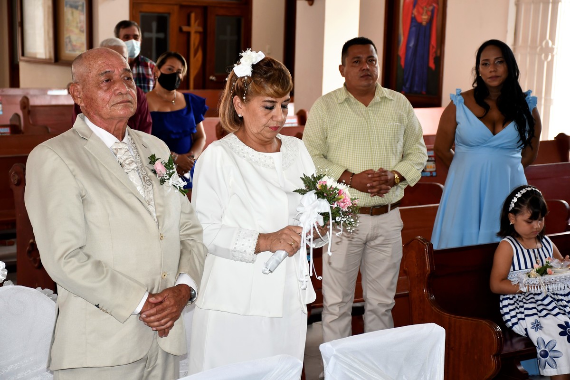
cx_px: 285
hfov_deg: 24.2
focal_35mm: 84
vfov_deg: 16.3
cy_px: 190
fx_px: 1330
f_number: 4.8
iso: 500
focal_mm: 56
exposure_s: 1/60
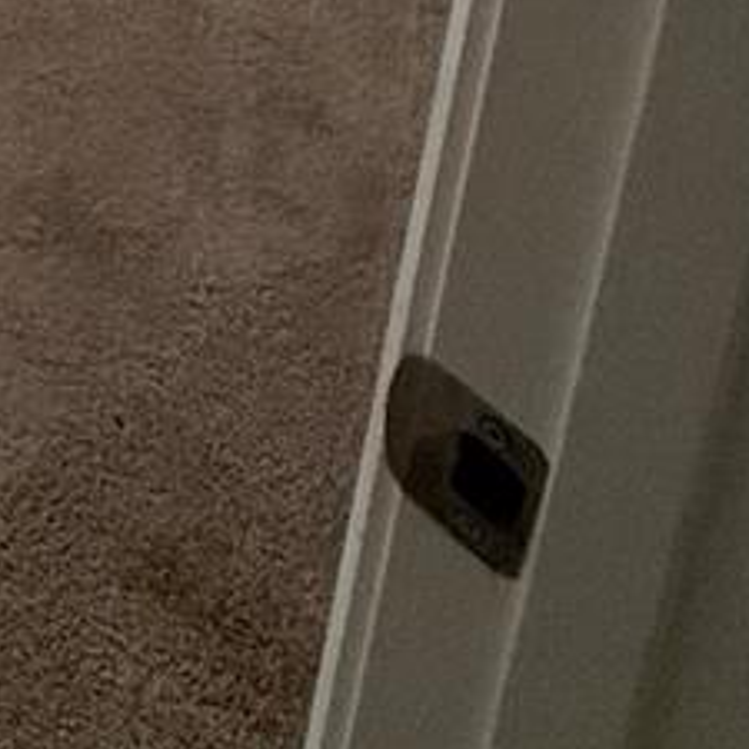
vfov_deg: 16.0
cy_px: -945
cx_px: -696
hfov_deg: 18.5
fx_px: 1616
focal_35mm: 66
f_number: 2.2
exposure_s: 1/99
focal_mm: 2.22
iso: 160
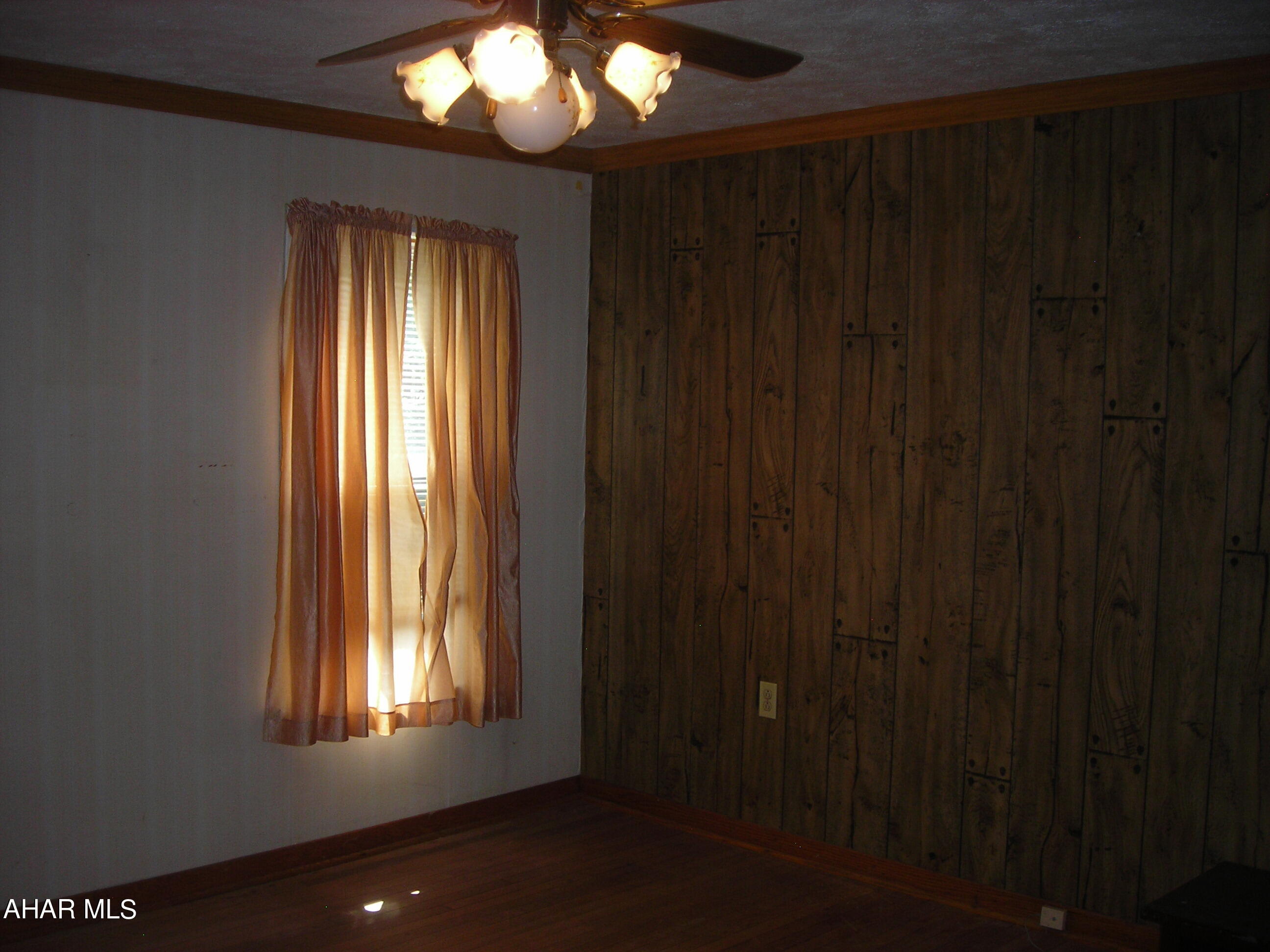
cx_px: 635
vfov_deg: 37.7
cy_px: 476
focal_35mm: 38
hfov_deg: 49.0
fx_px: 1394
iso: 69
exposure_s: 1/60.1
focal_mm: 6.3
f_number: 3.2
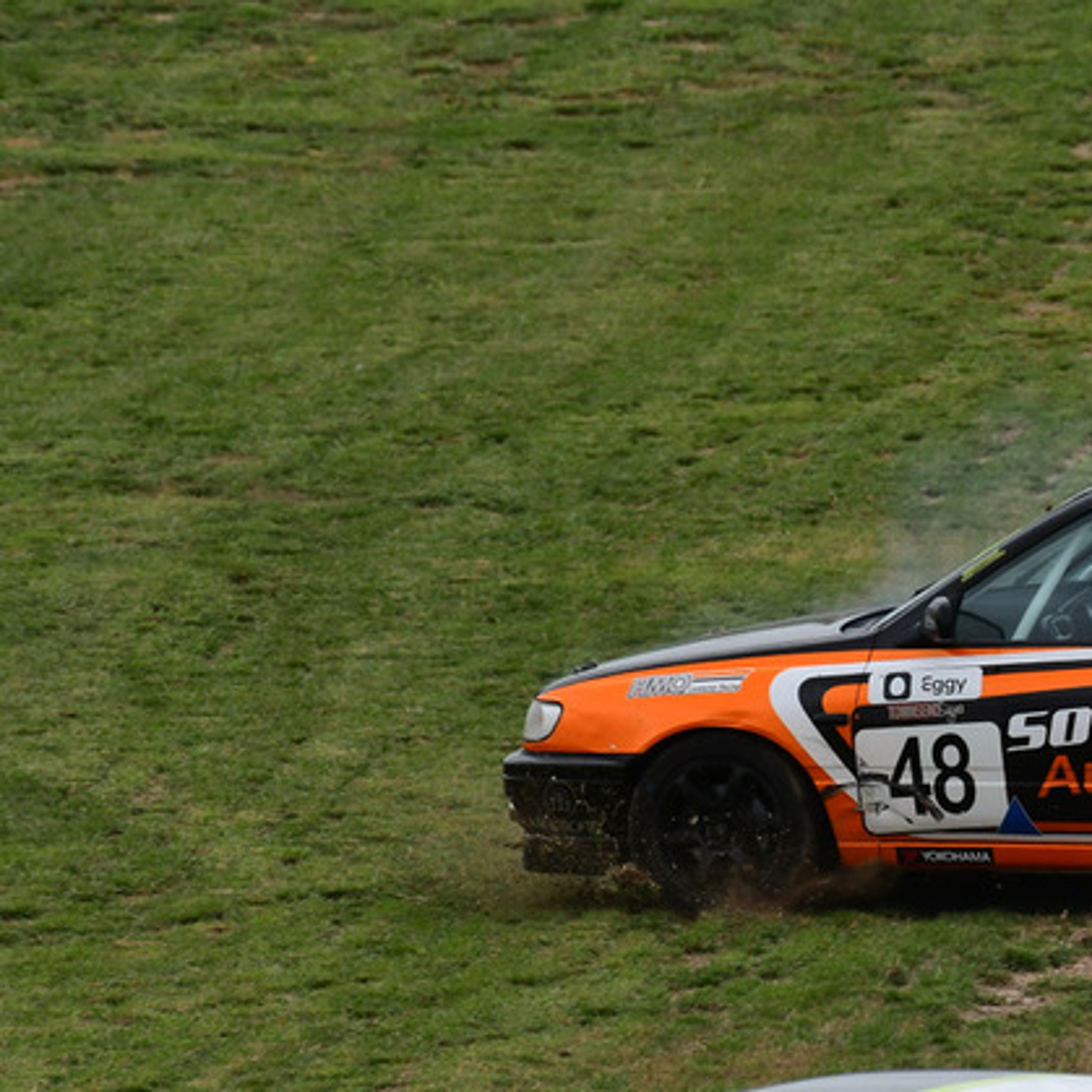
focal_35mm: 1217
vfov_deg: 1.4
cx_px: 1022
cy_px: 560
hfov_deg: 1.4
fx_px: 43435
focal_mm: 500
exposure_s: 1/640
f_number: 11
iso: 500
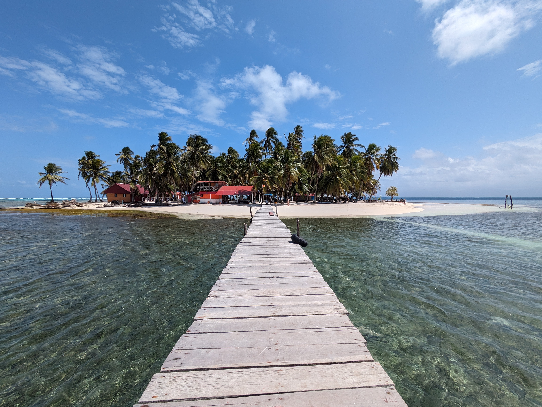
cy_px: 204
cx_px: 271
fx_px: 219
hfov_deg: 102.0
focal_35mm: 14
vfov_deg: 85.7
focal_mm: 1.83
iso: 45
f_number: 2.2
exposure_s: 1/3012
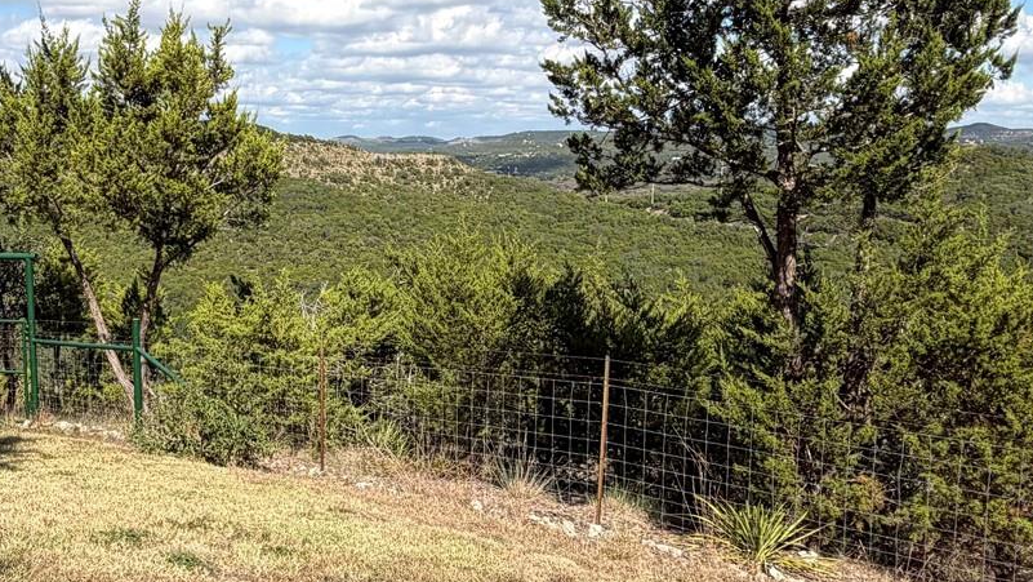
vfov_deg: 30.4
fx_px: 1068
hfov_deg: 50.3
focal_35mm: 39
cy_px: 276
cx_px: 310
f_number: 2.2
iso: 20
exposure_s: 1/853
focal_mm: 2.22
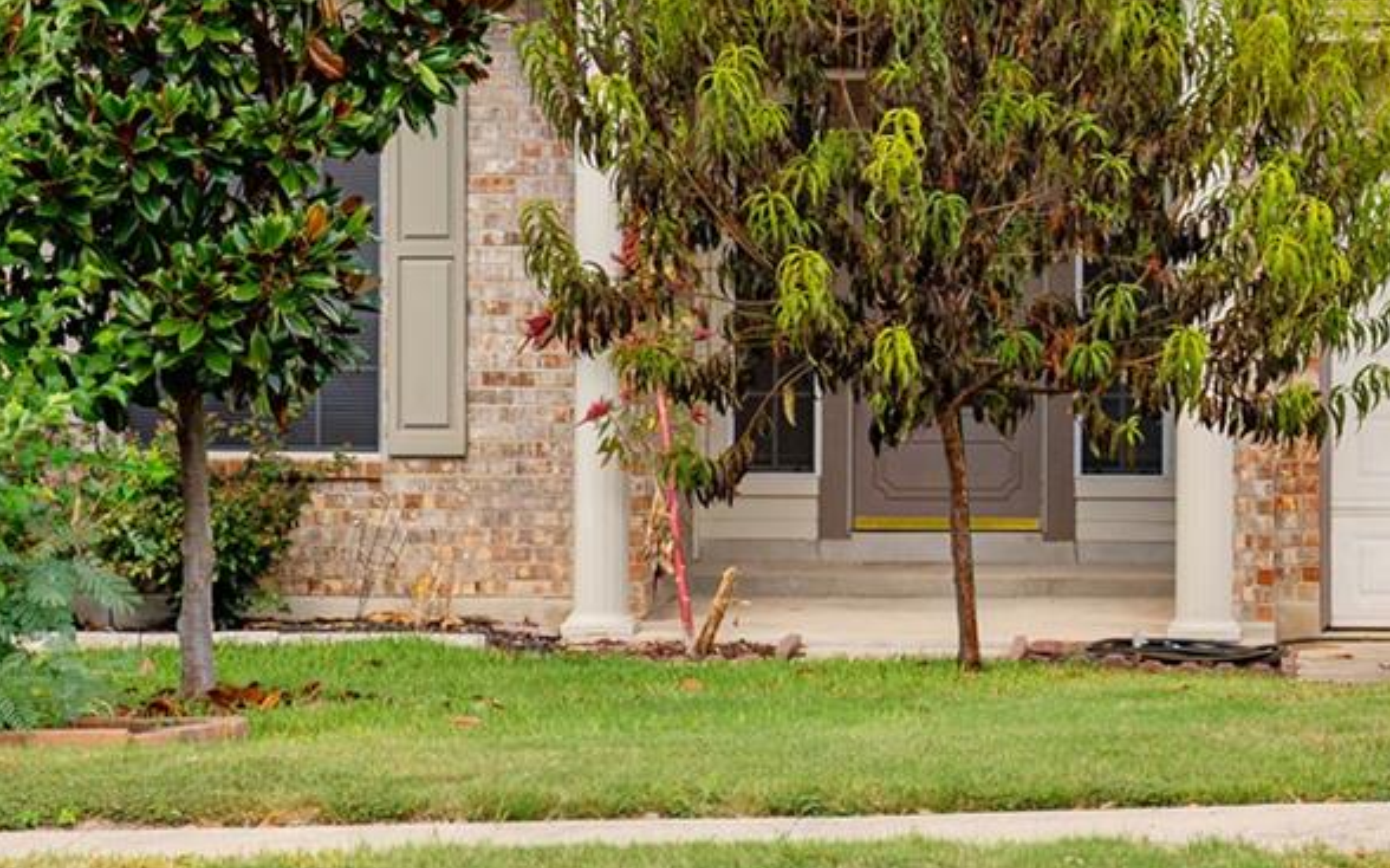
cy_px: 4
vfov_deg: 9.2
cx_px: 960
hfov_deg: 14.7
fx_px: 5377
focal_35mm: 142
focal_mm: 40
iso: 100
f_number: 8
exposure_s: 1/60
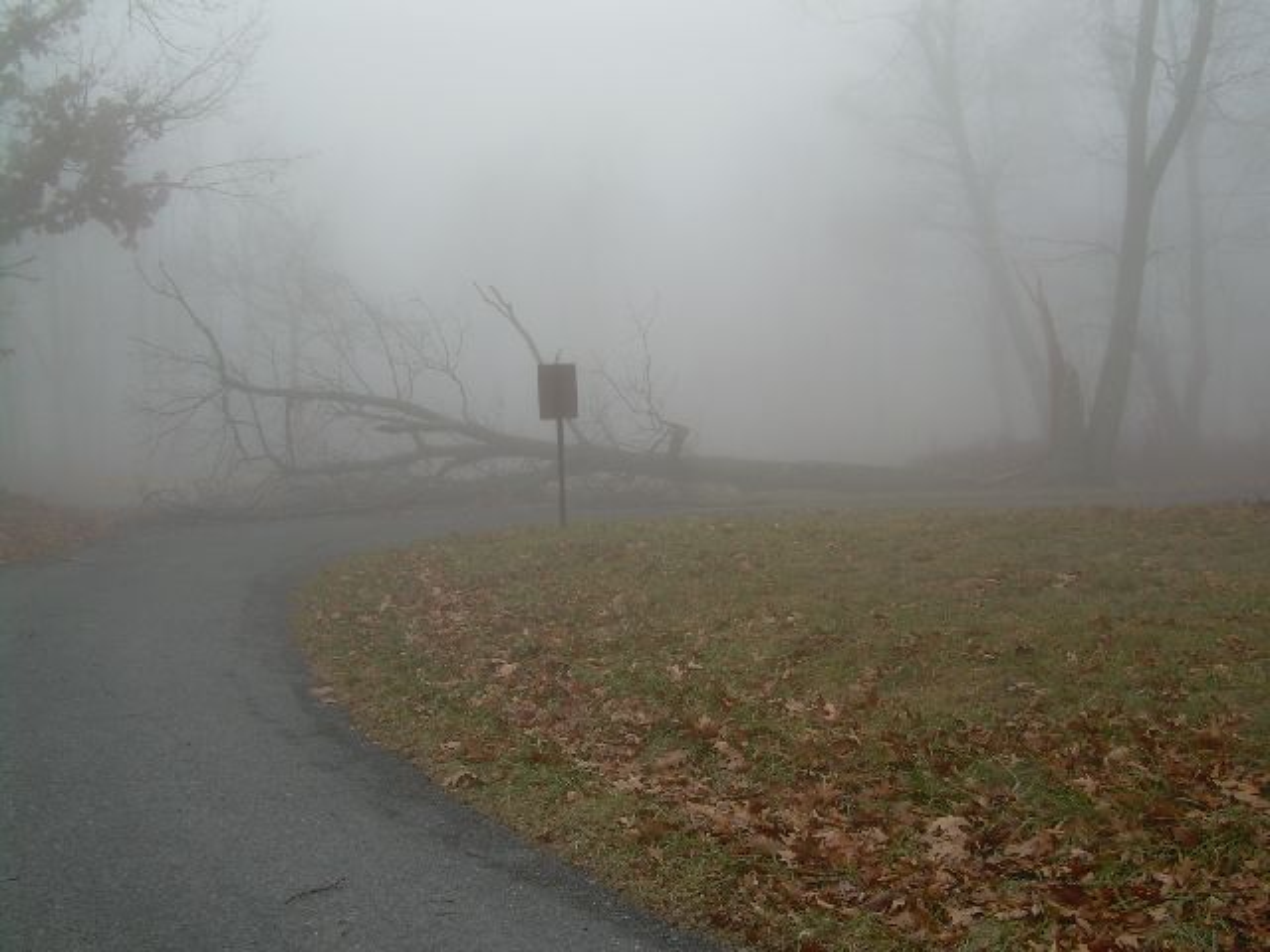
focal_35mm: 38
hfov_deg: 49.0
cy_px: 476
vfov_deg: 37.7
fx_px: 1394
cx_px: 635
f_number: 4.6
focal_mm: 6.3
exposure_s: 1/149
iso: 50
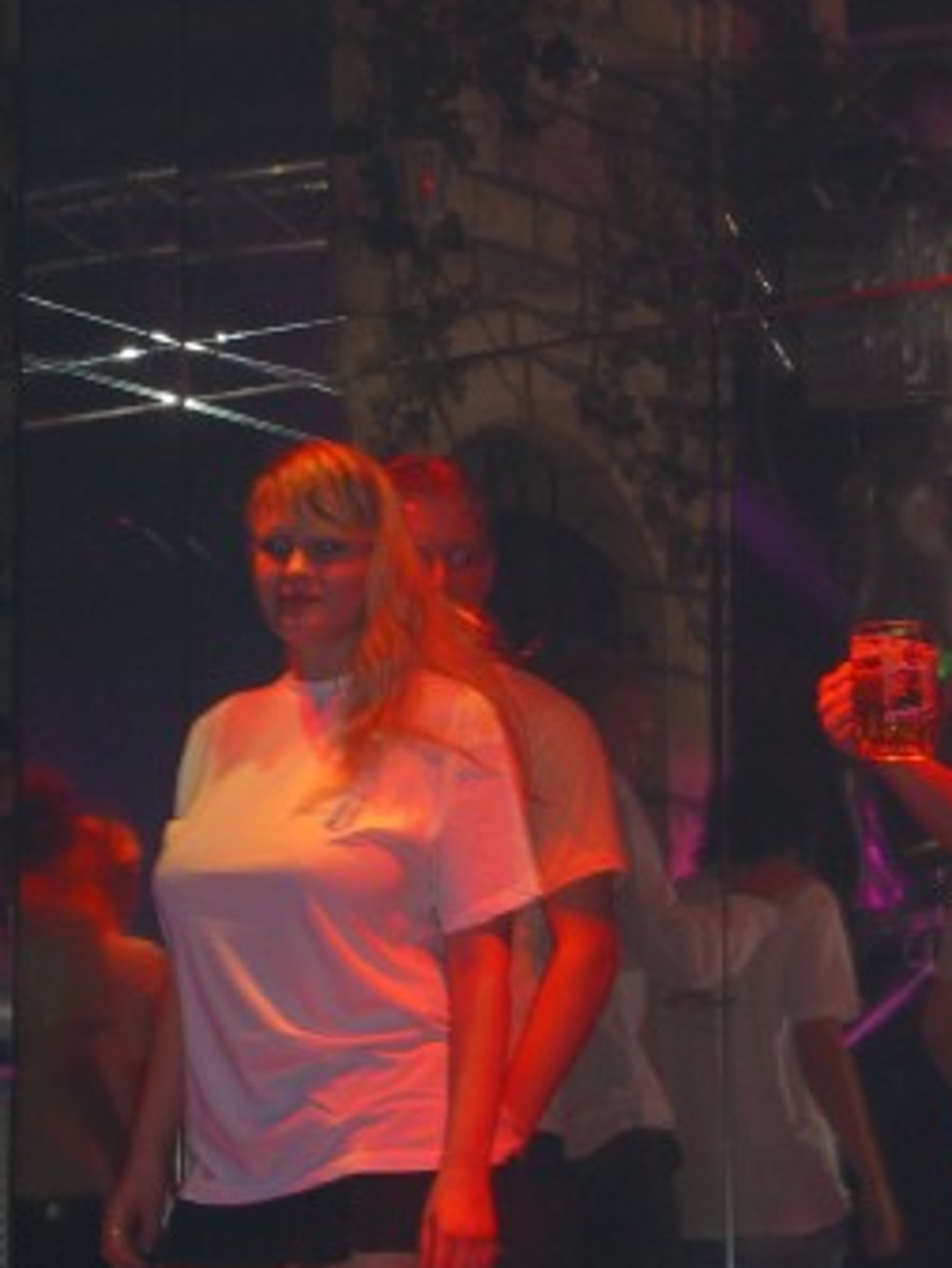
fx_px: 4434
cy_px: 760
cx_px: 436
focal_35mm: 121
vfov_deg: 16.3
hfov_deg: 12.3
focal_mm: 14.2
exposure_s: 1/60
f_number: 4
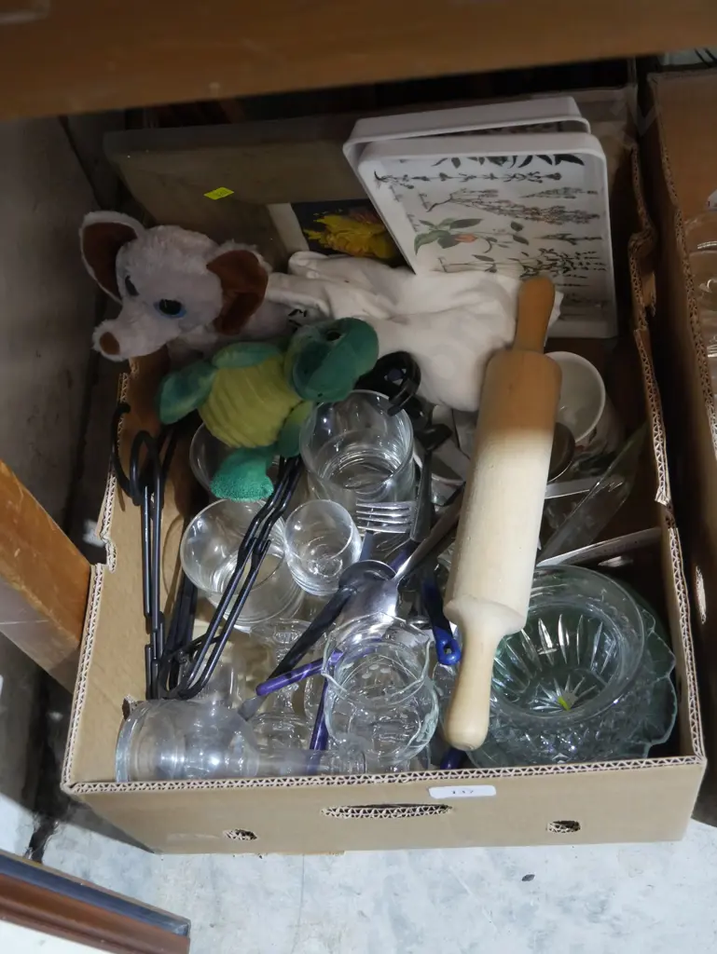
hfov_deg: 34.4
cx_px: 358
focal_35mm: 42
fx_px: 1159
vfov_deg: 44.8
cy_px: 477
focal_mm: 21
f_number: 4.6
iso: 2500
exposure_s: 1/60
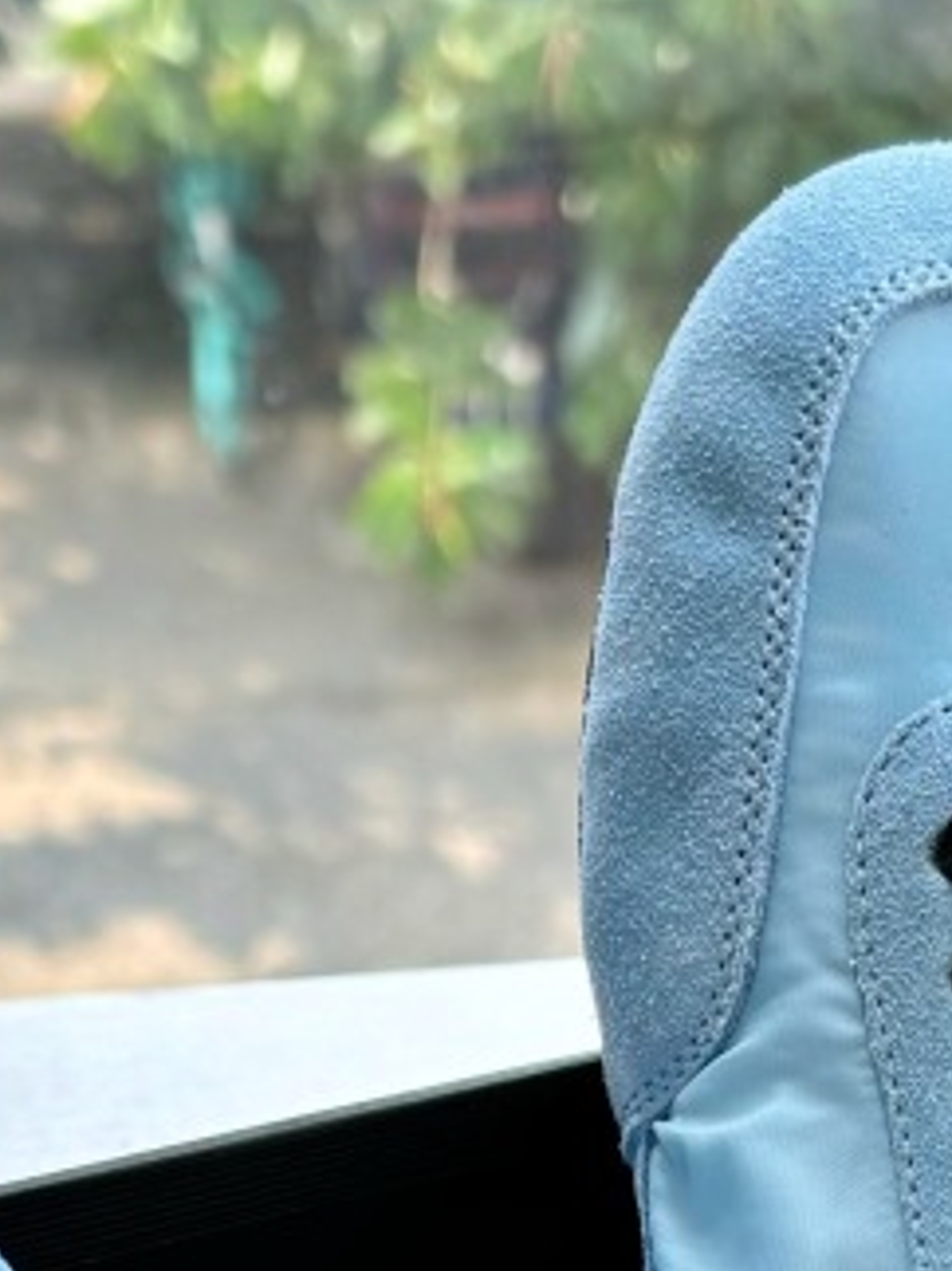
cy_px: 1271
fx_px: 4256
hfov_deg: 12.8
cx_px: 496
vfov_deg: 16.6
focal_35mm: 116
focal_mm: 5.96
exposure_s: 1/195
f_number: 1.6
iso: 40
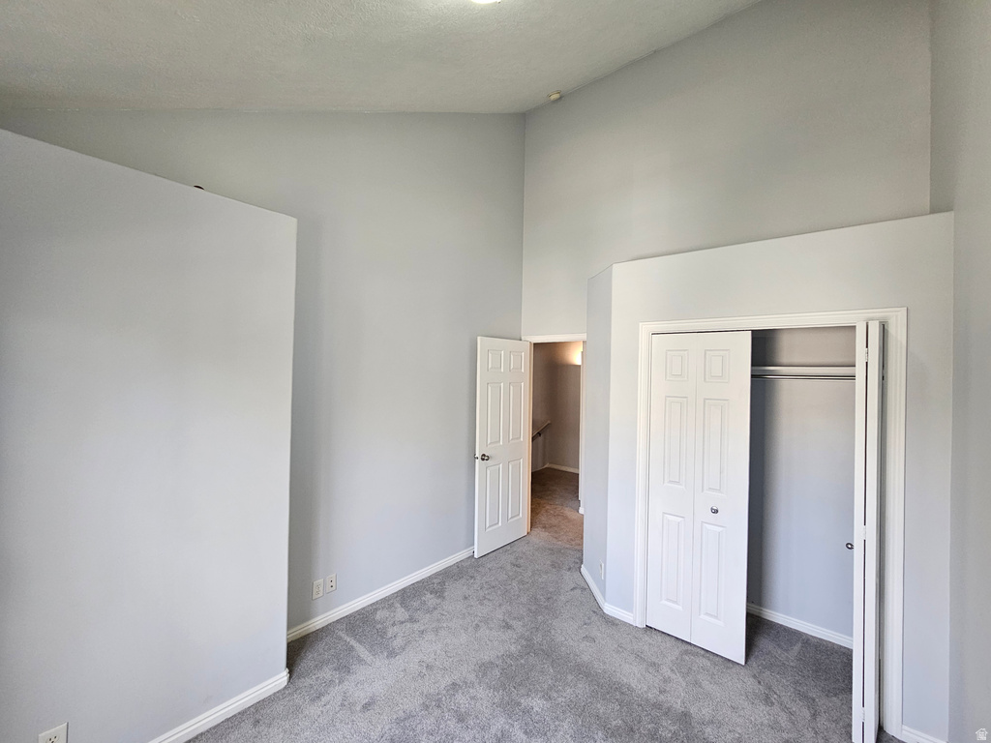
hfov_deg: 106.2
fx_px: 372
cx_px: 496
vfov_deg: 89.9
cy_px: 372
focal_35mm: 13
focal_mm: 2.2
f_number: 2.2
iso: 200
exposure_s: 1/60
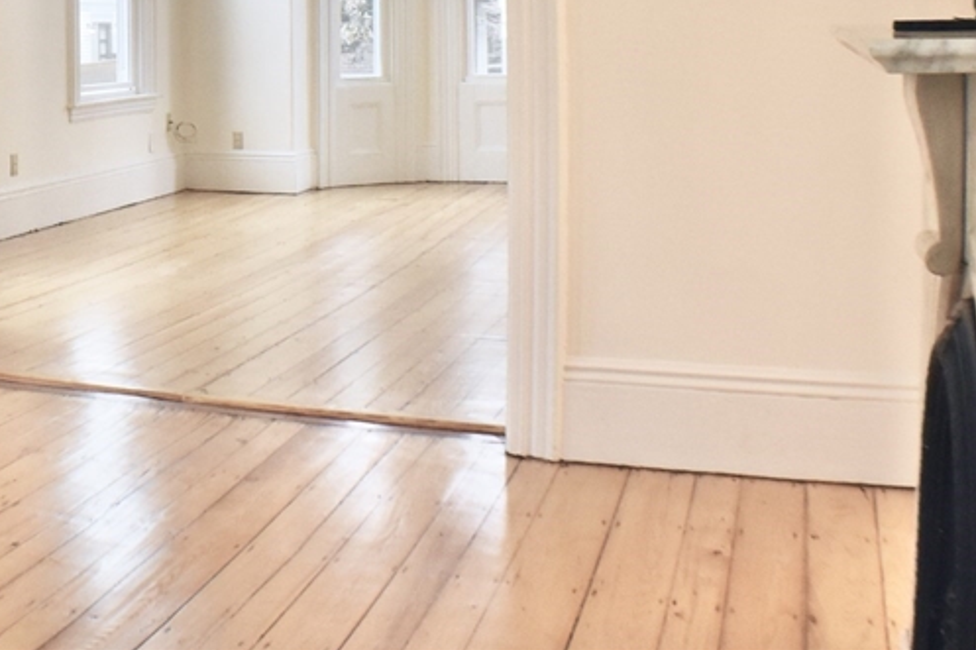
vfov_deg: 19.4
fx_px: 1843
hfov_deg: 27.9
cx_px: 2
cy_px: -17
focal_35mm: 68
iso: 1600
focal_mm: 22
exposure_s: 1/50
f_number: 11
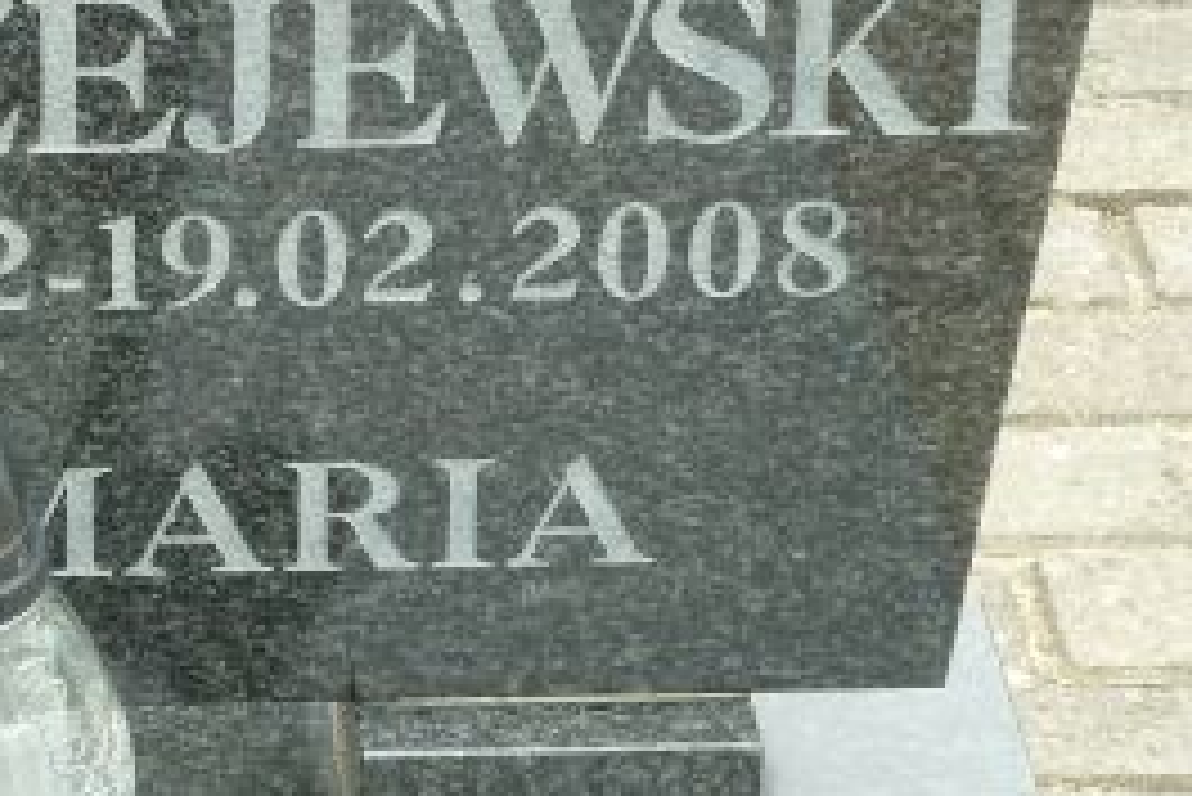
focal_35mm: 168
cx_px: -99
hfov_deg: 12.0
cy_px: -18
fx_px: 5565
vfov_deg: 8.1
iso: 160
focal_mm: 11
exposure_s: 1/125
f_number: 4.1
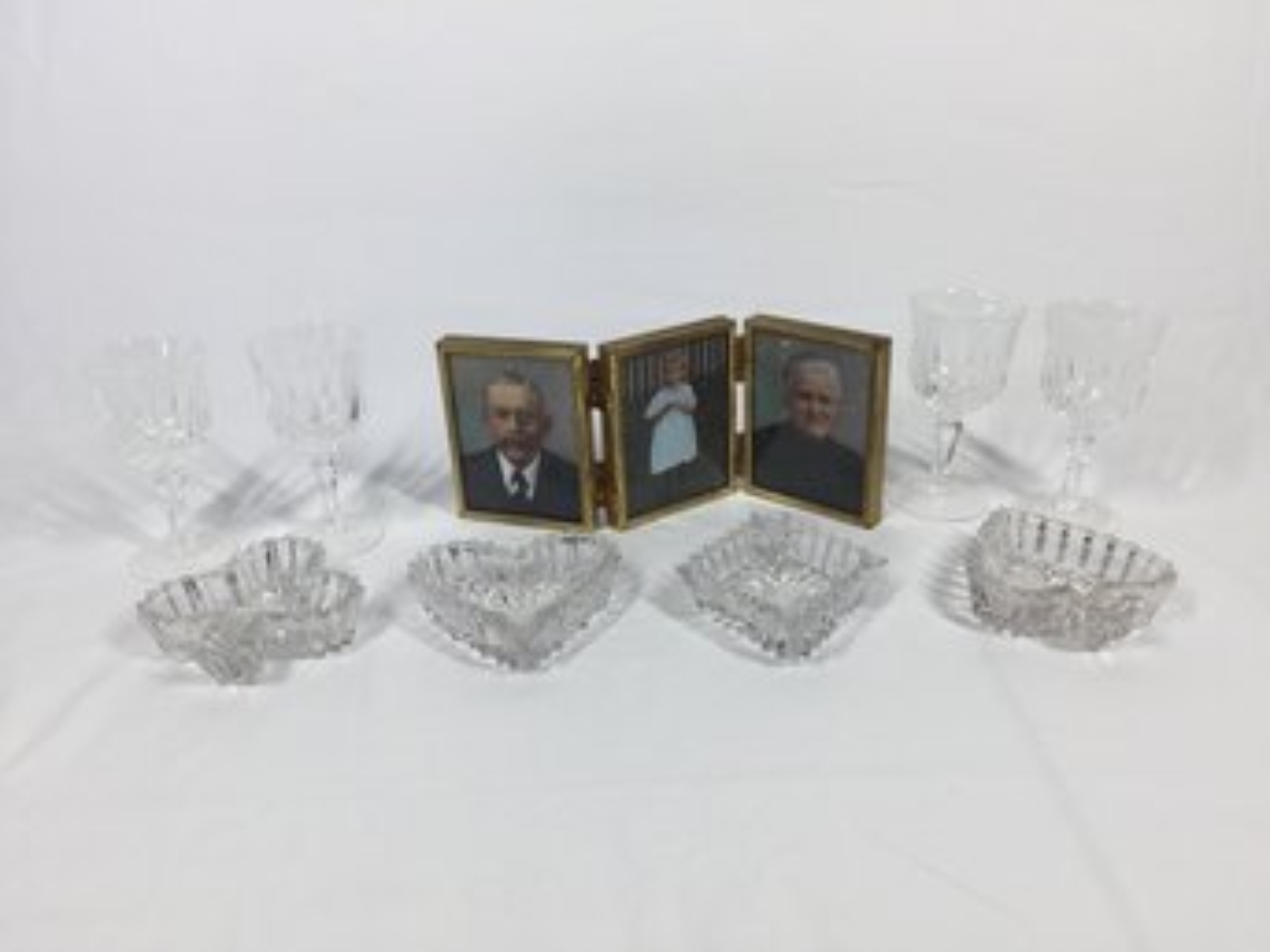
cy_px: 476
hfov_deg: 61.7
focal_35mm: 29
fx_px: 1064
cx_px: 635
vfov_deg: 48.2
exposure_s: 1/122
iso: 32
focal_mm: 4.15
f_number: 2.2
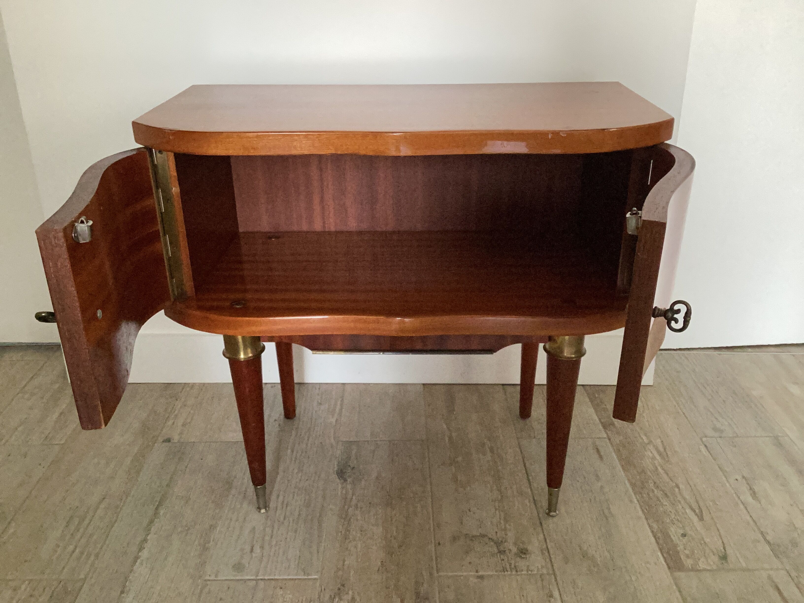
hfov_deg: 58.4
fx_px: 720
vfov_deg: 45.4
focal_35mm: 31
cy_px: 302
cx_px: 402
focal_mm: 3.3
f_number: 2.4
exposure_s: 1/40
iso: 400
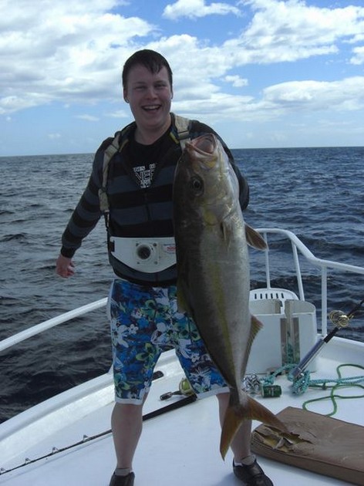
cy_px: 243
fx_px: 533
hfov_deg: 37.7
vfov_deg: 49.0
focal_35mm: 38
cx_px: 182
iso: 80
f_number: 8
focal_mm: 7.9
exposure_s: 1/250
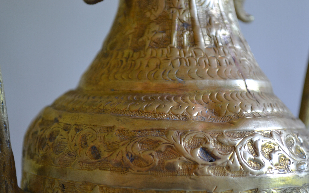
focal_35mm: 92
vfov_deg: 14.3
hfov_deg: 22.7
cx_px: 154
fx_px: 771
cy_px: 107
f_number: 5.6
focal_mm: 55
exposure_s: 1/20
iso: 400
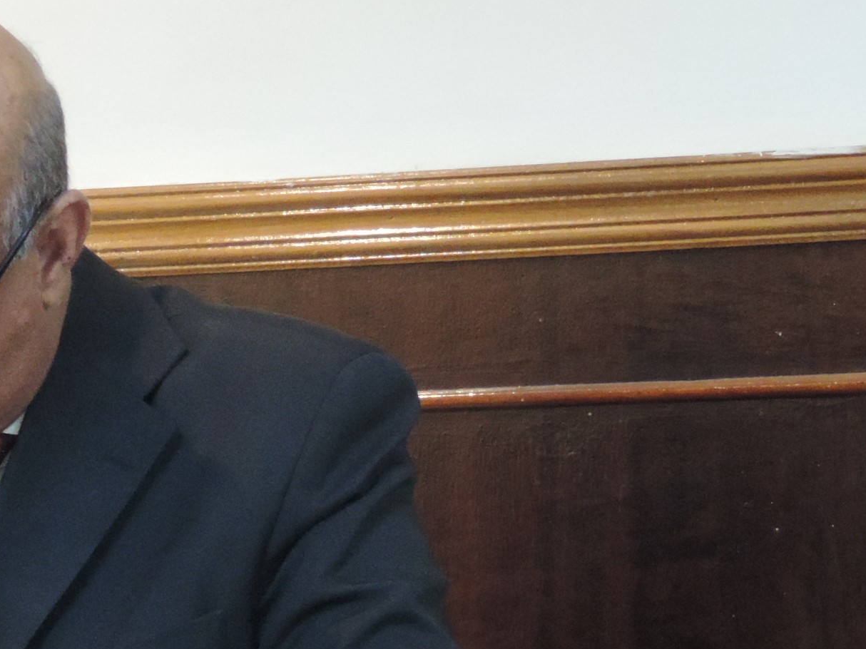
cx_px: -199
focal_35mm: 390
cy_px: 677
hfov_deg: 5.1
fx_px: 9755
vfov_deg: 3.8
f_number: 4.4
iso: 800
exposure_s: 1/20
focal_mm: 25.8
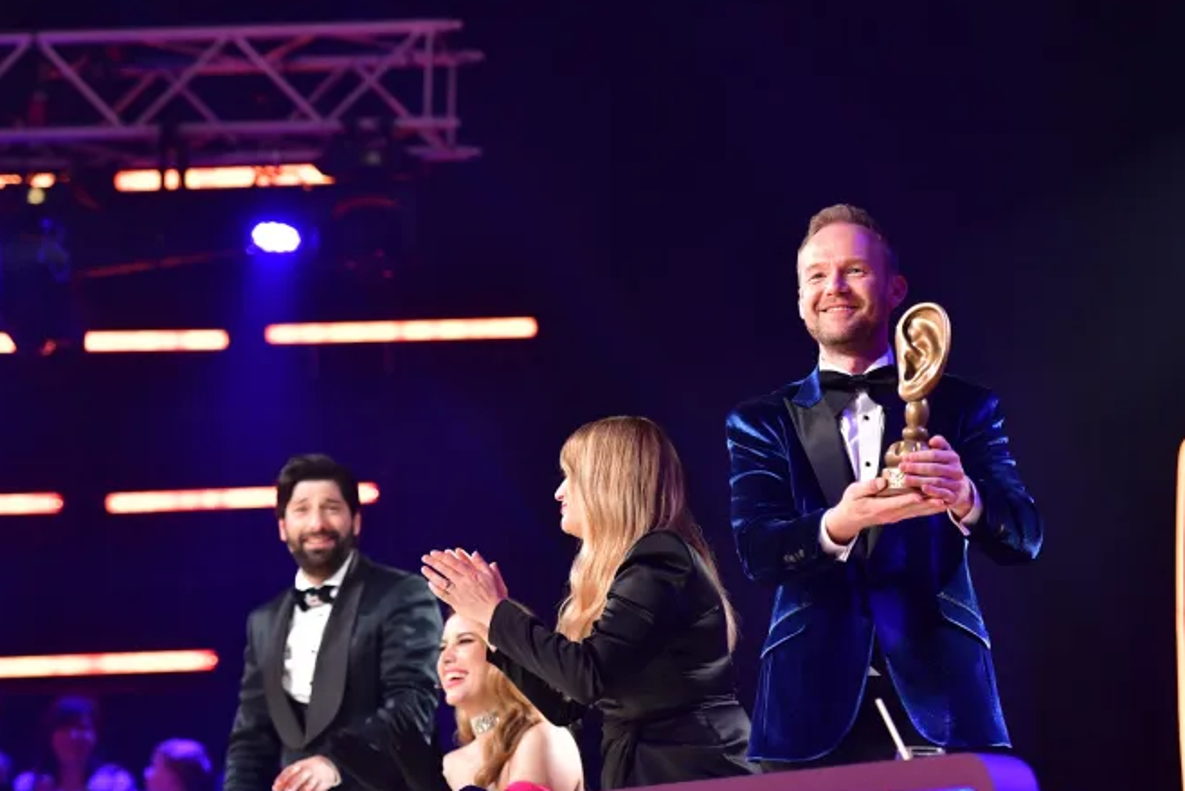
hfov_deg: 16.1
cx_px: 603
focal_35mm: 127
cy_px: 446
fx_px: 4181
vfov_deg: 10.8
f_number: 3.2
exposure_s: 1/400
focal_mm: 110
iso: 2500
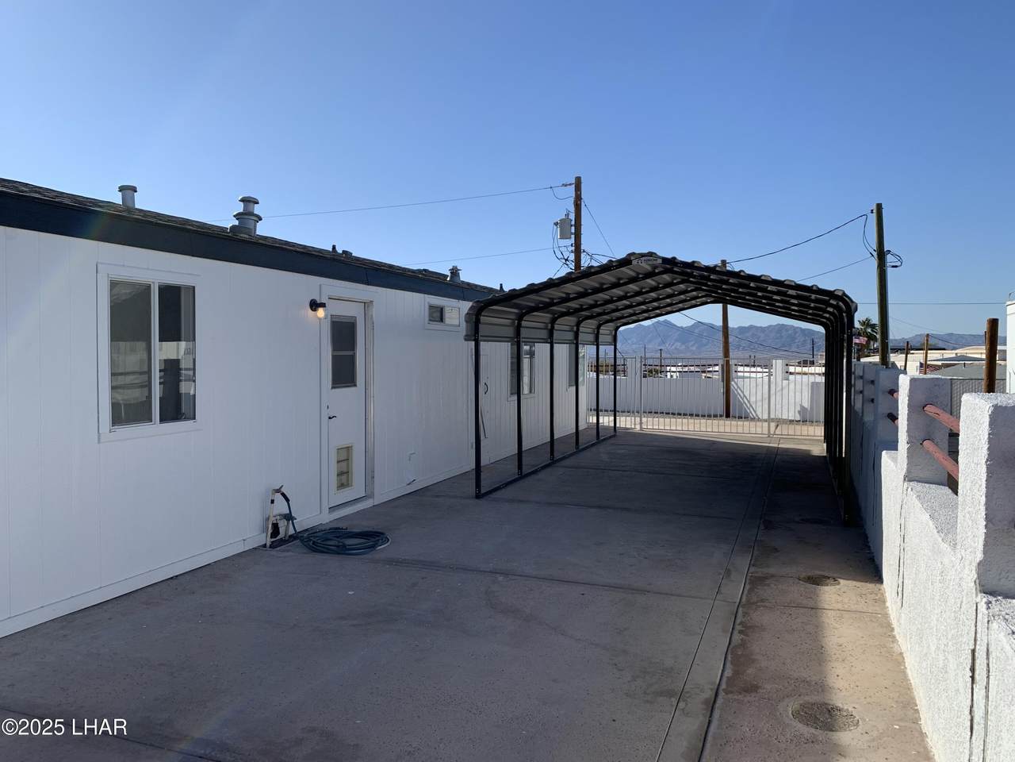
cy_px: 381
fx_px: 762
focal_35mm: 26
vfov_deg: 53.1
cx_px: 508
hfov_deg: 67.3
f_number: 1.8
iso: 25
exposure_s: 1/3185
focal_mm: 4.25
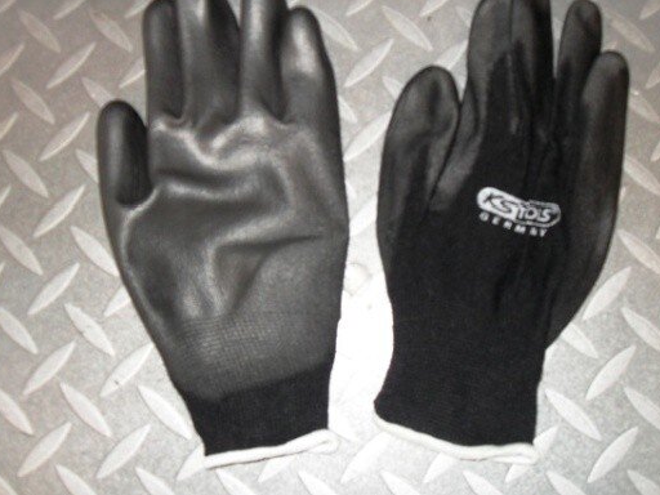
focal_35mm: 41
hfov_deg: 45.7
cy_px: 206
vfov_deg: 35.1
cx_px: 374
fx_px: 782
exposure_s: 1/45
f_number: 2.8
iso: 200
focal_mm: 6.2
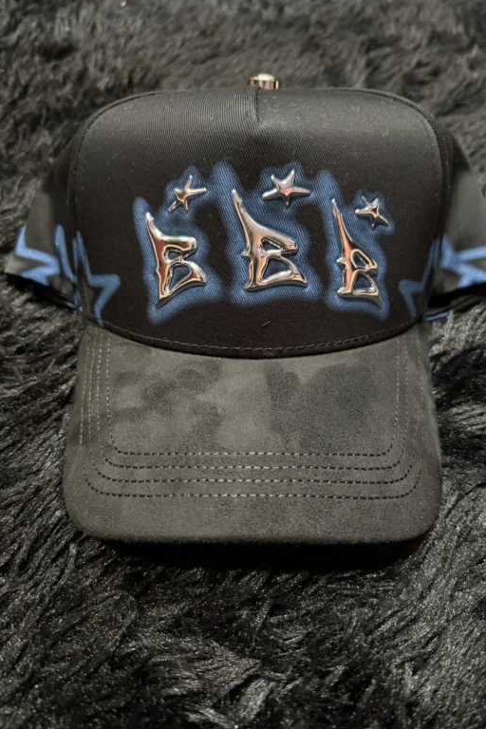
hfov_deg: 49.5
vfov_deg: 69.4
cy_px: 372
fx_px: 526
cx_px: 252
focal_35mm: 26
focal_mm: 6.76
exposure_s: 1/29
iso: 1600
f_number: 1.78
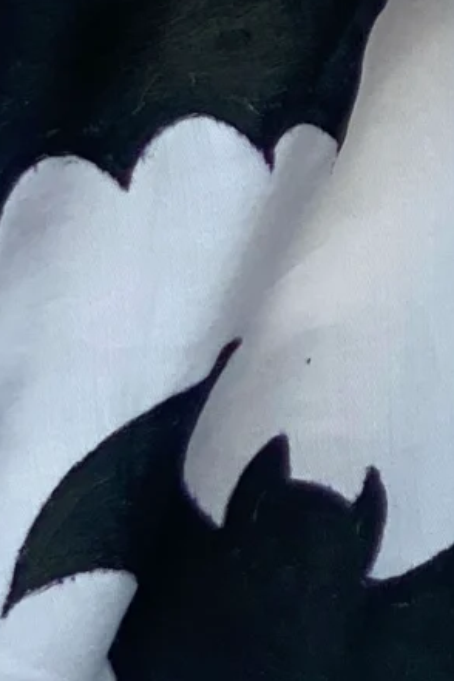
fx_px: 5939
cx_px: 996
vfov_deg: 6.6
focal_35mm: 314
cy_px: 361
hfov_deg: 4.3
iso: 20
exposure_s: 1/335
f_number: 2
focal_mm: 6
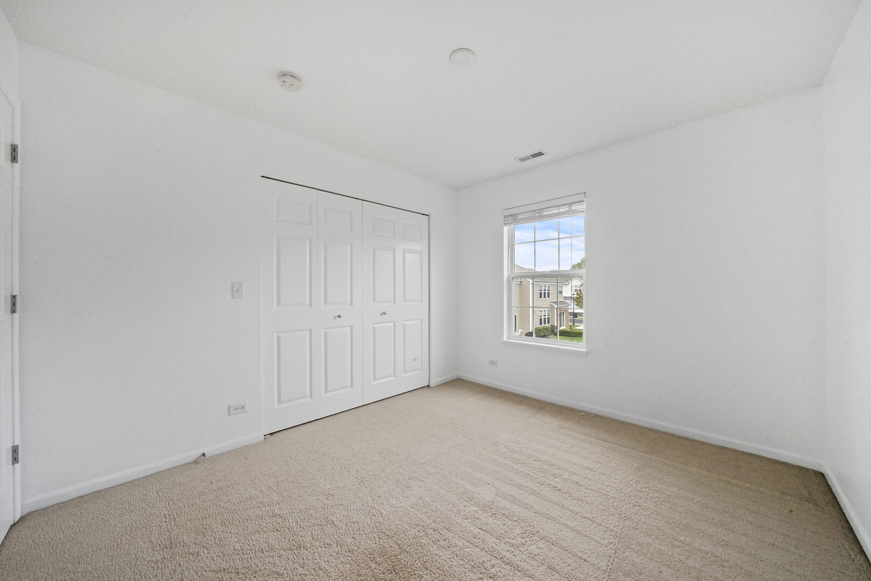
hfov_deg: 112.6
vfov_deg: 90.0
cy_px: 290
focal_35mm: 12
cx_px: 436
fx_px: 290
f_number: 20
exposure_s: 1/40
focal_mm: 12
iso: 2000
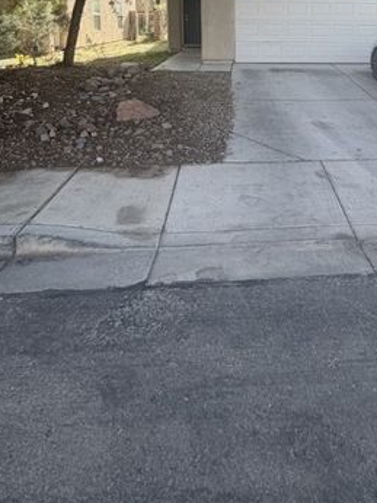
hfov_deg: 50.0
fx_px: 393
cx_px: 262
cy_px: 75
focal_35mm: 27
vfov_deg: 58.3
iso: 50
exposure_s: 1/502
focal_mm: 2.22
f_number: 2.2
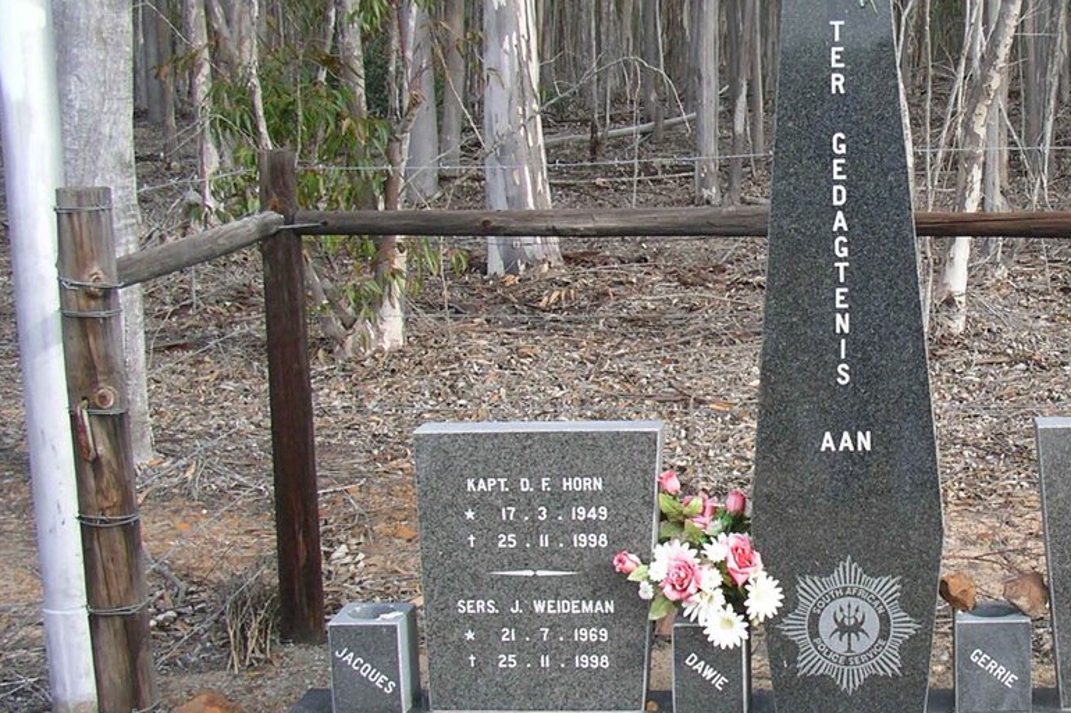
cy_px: 357
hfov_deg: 32.6
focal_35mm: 60
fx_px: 1785
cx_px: 829
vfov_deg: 22.6
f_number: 2.8
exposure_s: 1/200
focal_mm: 5.7
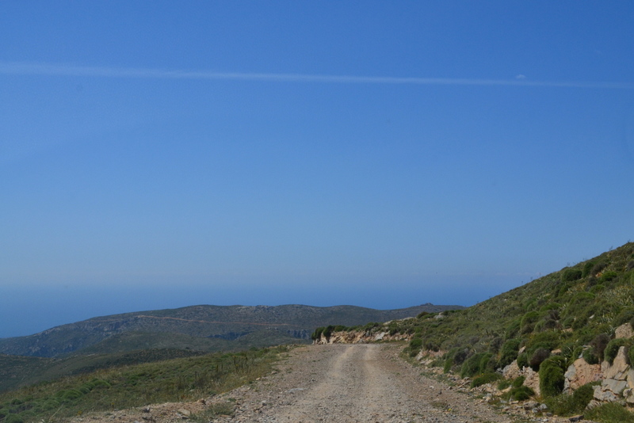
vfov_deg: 36.9
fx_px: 634
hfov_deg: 53.1
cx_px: 317
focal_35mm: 36
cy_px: 212
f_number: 11
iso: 280
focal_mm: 24
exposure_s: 1/500
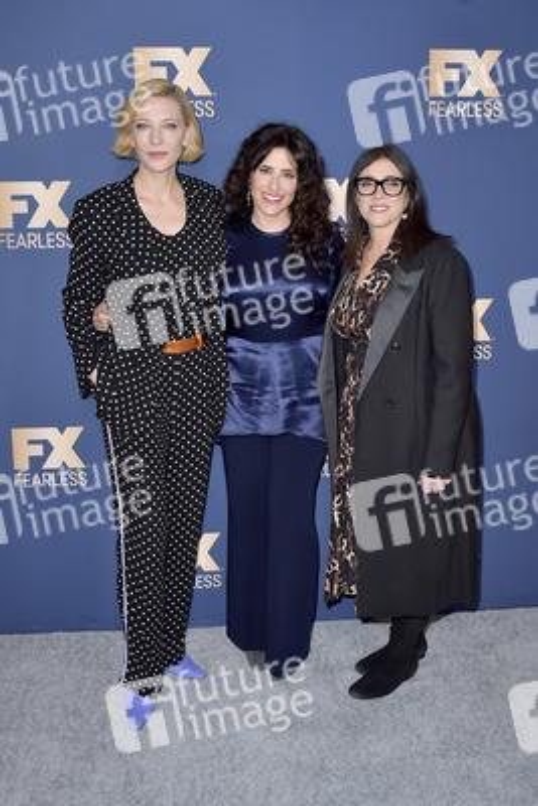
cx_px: 269
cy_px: 403
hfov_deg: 41.1
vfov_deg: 58.7
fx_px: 717
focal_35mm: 32
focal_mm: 32
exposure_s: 1/250
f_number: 7.1
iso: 400
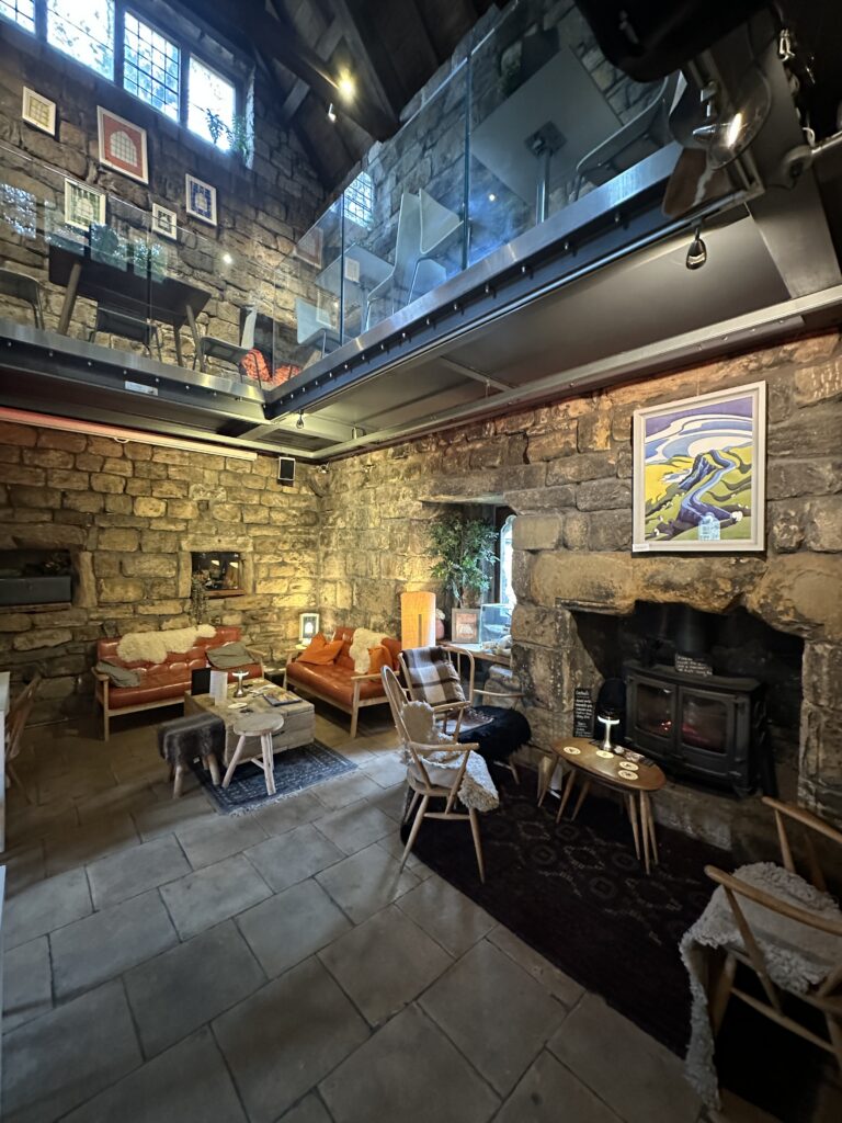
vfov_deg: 102.1
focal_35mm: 14
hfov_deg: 85.7
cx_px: 421
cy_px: 562
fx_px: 454
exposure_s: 1/34
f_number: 2.2
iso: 800
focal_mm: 2.22
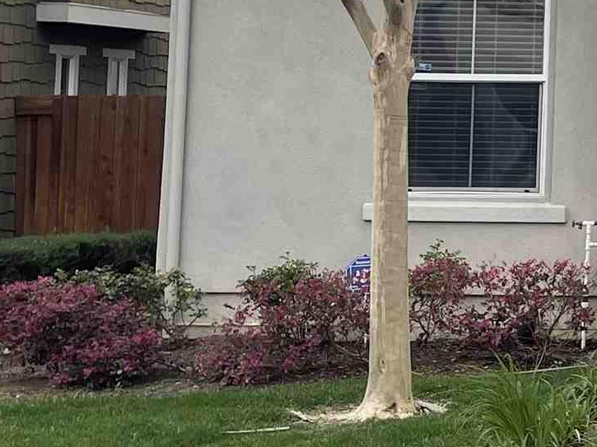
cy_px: -37
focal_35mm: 106
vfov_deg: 13.7
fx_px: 1827
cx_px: 1038
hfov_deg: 16.0
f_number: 1.6
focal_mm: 5.1
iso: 32
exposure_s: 1/2049
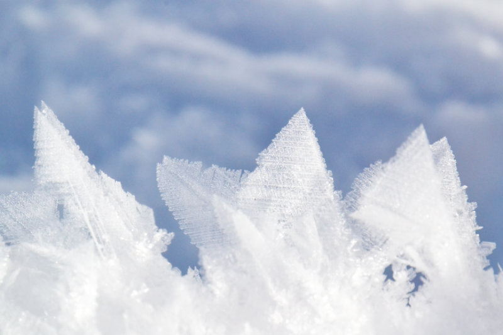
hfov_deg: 4.6
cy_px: 168
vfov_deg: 3.1
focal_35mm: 450
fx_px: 6286
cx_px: 252
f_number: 14
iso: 3200
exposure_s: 1/4000
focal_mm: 300
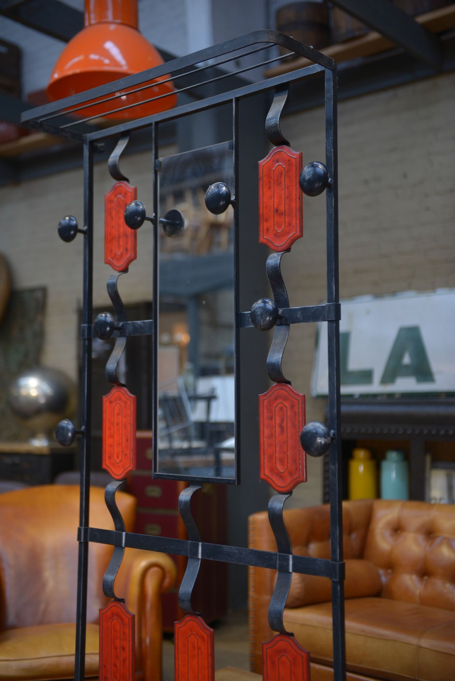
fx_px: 909
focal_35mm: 48
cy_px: 340
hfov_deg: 28.1
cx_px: 228
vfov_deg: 41.1
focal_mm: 48
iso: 250
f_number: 2.8
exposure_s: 1/50
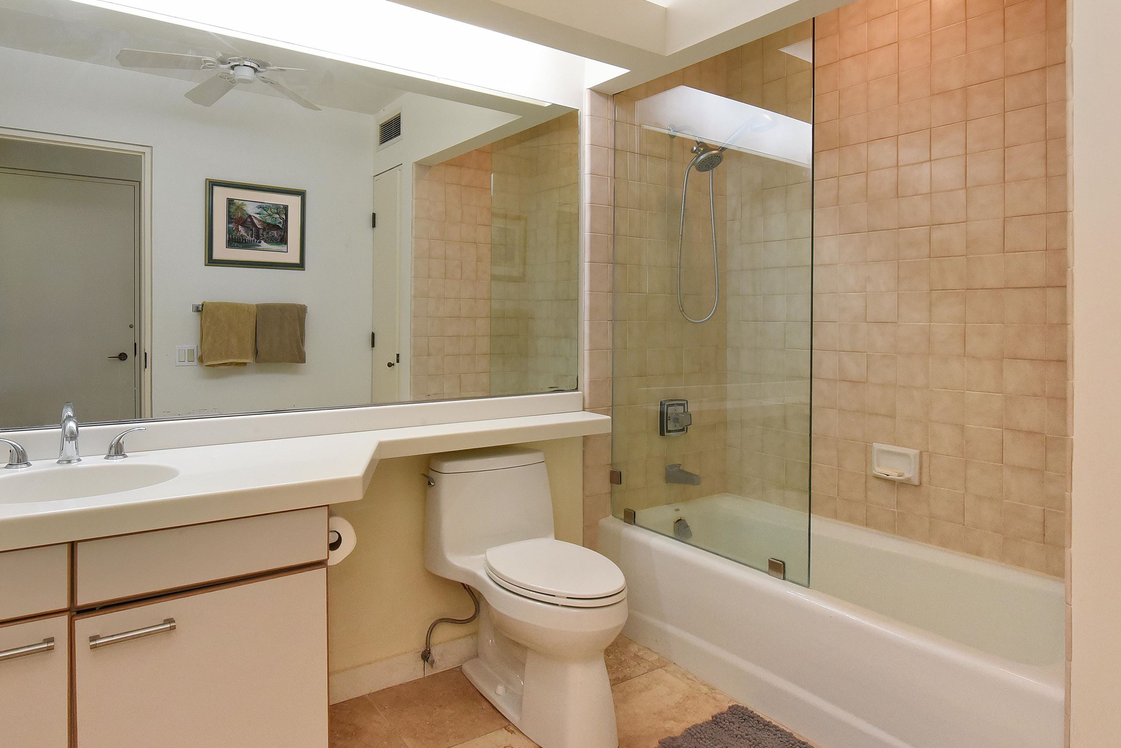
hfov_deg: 80.9
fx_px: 654
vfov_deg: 59.4
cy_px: 330
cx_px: 495
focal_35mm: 21
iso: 2000
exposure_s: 1/15
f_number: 16
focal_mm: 16
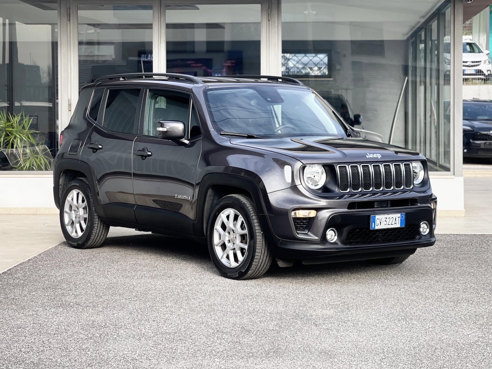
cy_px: 184
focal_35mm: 64
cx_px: 246
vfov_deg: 22.9
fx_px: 910
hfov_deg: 30.3
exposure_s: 1/436
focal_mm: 7.5
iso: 32
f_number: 2.2
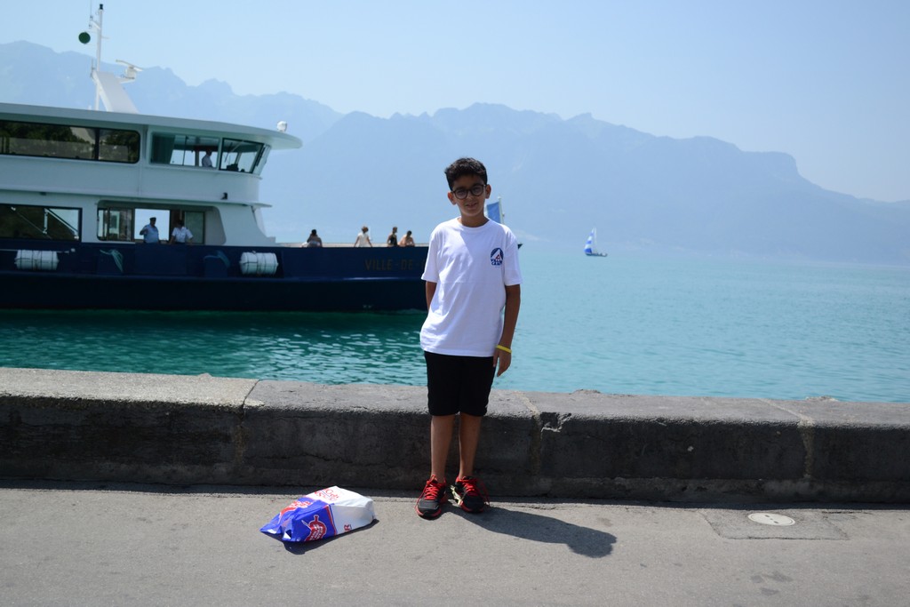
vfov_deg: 34.2
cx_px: 455
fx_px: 986
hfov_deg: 49.5
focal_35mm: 39
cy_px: 304
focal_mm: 26
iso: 500
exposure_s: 1/4000
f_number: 4.2
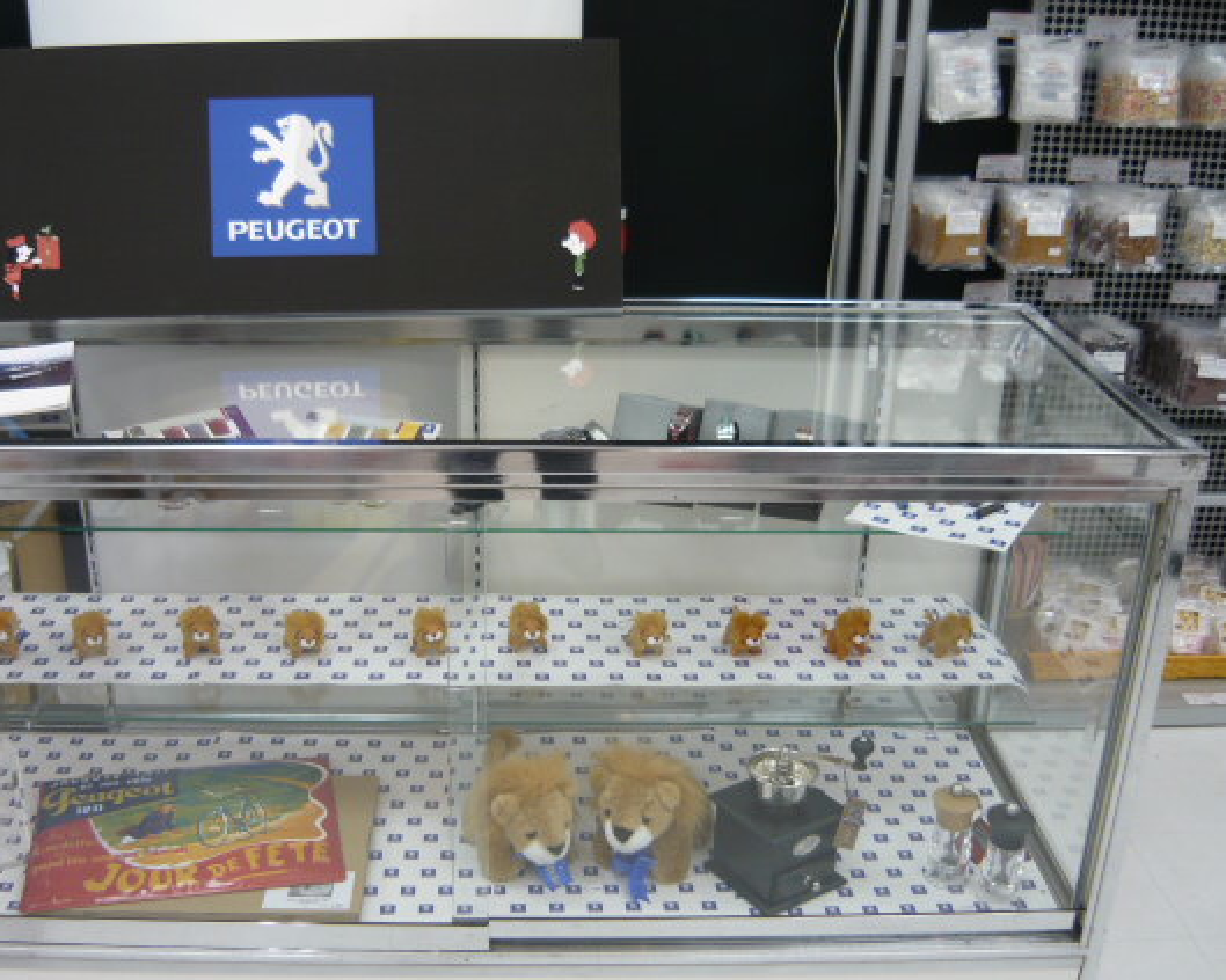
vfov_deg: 38.2
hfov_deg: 46.7
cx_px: 510
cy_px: 537
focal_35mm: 39
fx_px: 1415
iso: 100
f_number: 2.8
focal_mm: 5.5
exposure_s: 1/50
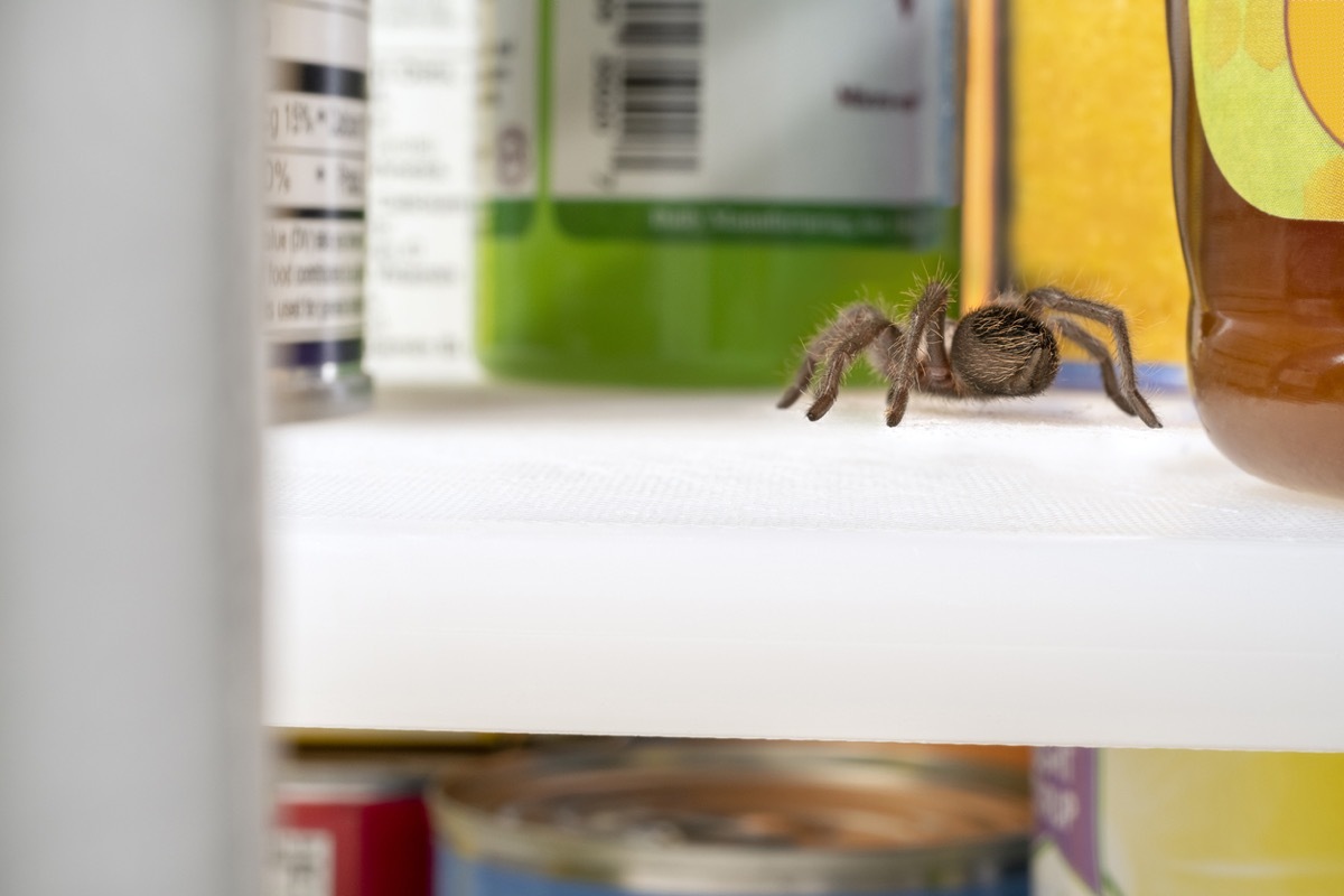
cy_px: 448
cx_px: 672
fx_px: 2053
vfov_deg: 24.6
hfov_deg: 36.2
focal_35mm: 55
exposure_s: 1/125
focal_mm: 55
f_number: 3.5
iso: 800
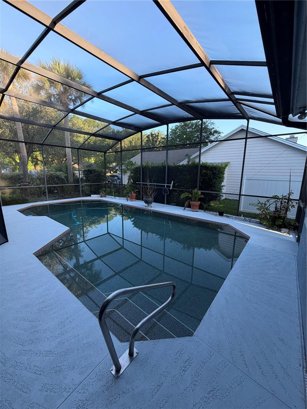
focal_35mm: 14
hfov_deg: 85.7
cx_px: 154
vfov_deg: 102.1
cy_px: 204
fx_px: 166
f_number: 2.2
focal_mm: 2.22
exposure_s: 1/127
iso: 40
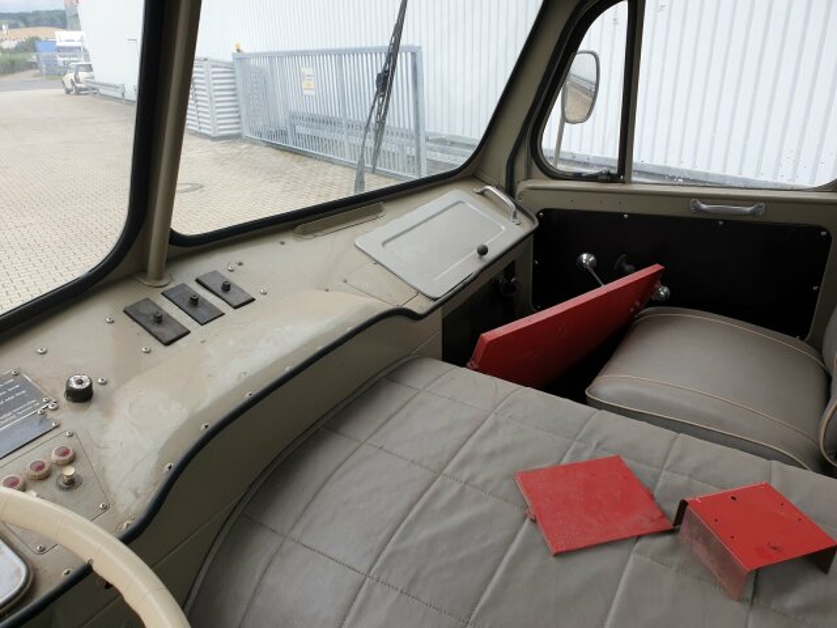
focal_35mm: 26
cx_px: 418
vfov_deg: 53.1
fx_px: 629
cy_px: 314
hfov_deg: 67.3
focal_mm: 4.3
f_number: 2.4
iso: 50
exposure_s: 1/411
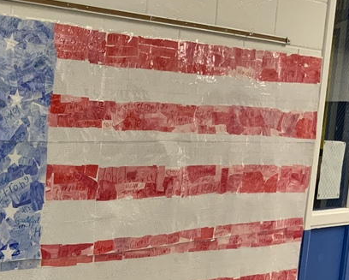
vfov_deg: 21.0
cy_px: 269
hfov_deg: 24.6
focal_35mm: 71
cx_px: -52
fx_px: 734
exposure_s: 1/60
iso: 125
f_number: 1.8
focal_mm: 3
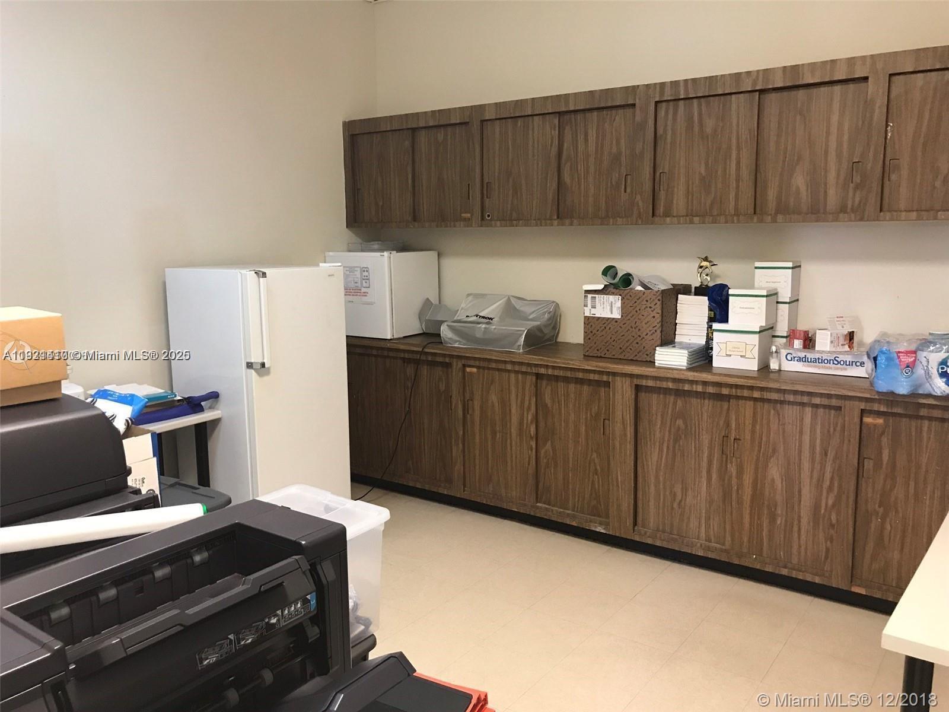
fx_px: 768
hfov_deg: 63.4
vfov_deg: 49.7
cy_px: 356
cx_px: 474
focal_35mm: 28
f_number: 1.8
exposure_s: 1/15
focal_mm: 3.99
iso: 50
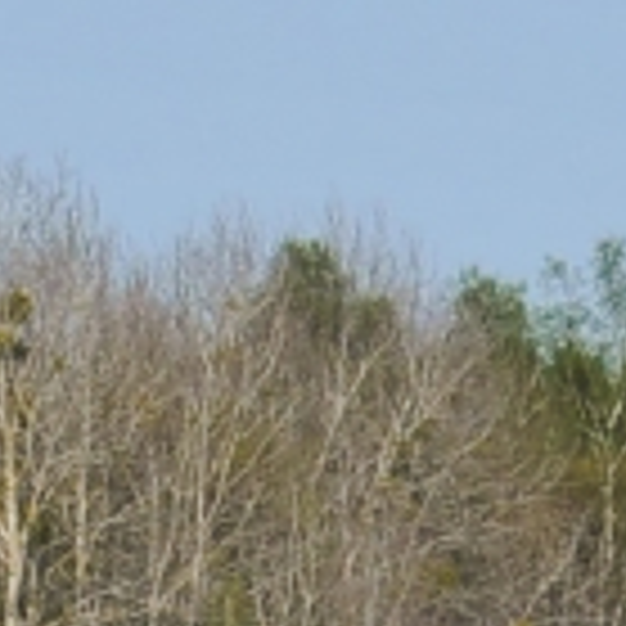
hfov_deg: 2.0
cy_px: 619
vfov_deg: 2.0
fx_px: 18003
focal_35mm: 880
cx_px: 743
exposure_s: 1/320
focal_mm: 75
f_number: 13
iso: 200
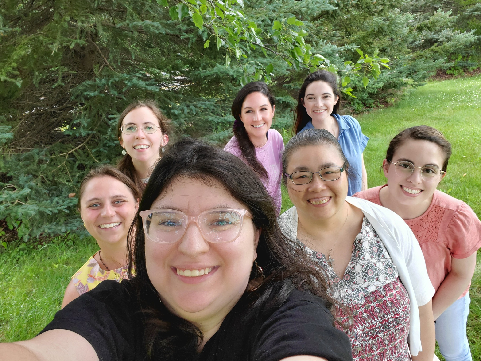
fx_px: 347
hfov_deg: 69.4
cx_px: 240
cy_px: 180
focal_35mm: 25
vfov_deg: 54.9
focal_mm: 3.3
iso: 50
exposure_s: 1/120
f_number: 1.9
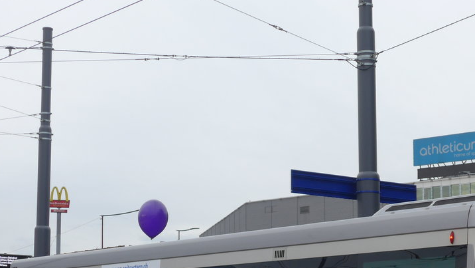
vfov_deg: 12.6
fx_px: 1197
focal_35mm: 95
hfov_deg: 22.4
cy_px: 252
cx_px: 284
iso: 80
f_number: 3.3
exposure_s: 1/250
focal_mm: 10.7
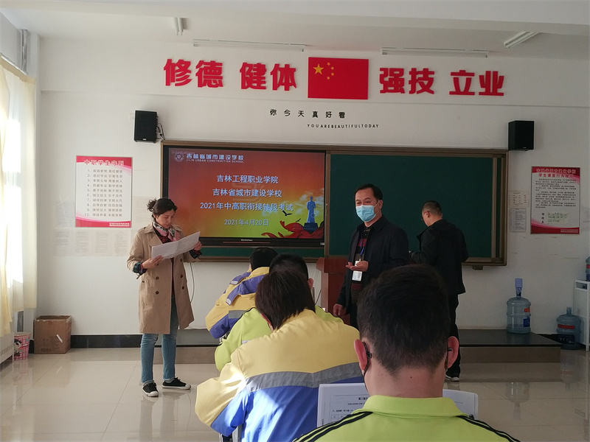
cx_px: 295
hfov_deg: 56.8
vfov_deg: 44.2
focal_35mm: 32
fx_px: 545
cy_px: 221
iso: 165
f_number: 2
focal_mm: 4.5
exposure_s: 1/166
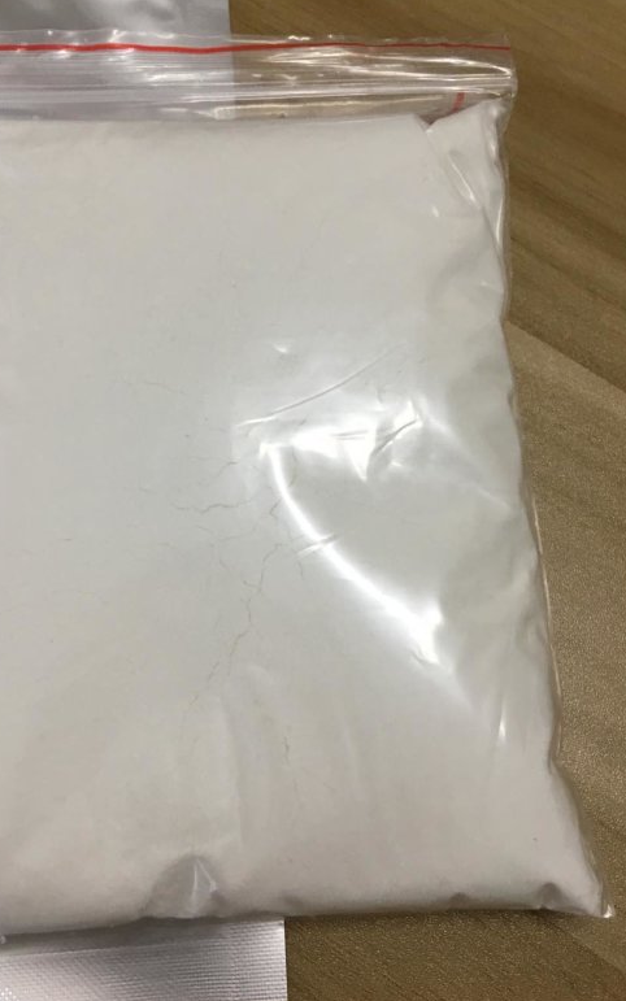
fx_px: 928
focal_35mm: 34
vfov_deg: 56.7
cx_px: 261
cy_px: 480
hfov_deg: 37.2
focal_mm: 4.15
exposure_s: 1/33
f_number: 2.2
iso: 100
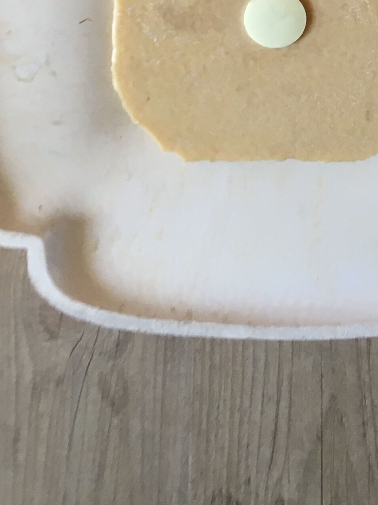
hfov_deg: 16.0
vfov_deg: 19.3
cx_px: 288
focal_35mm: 92
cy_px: -192
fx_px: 1340
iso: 32
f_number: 2.2
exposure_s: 1/33
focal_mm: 4.15
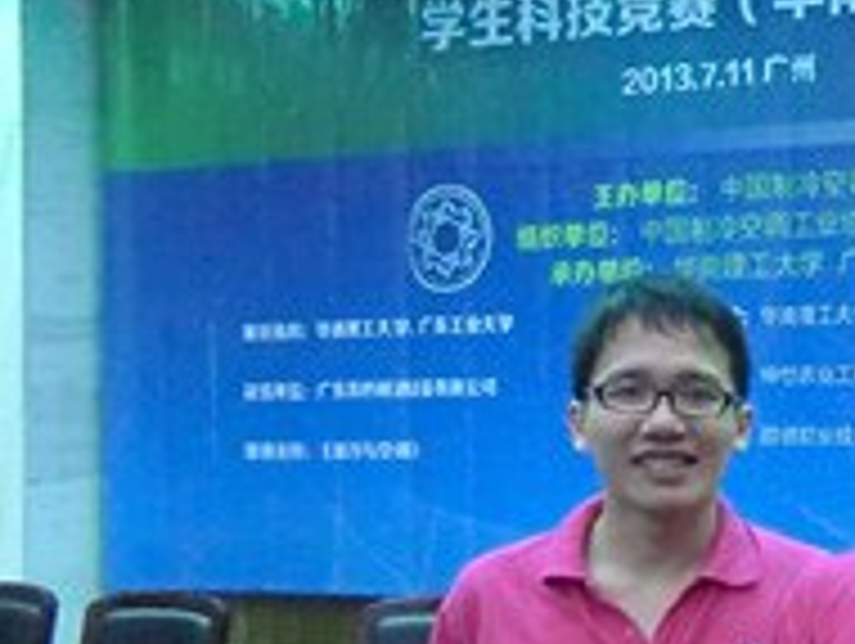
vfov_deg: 23.0
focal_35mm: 63
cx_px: 1098
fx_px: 1558
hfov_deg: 26.3
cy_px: 525
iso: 1250
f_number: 3.2
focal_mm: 4.3
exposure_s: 1/60
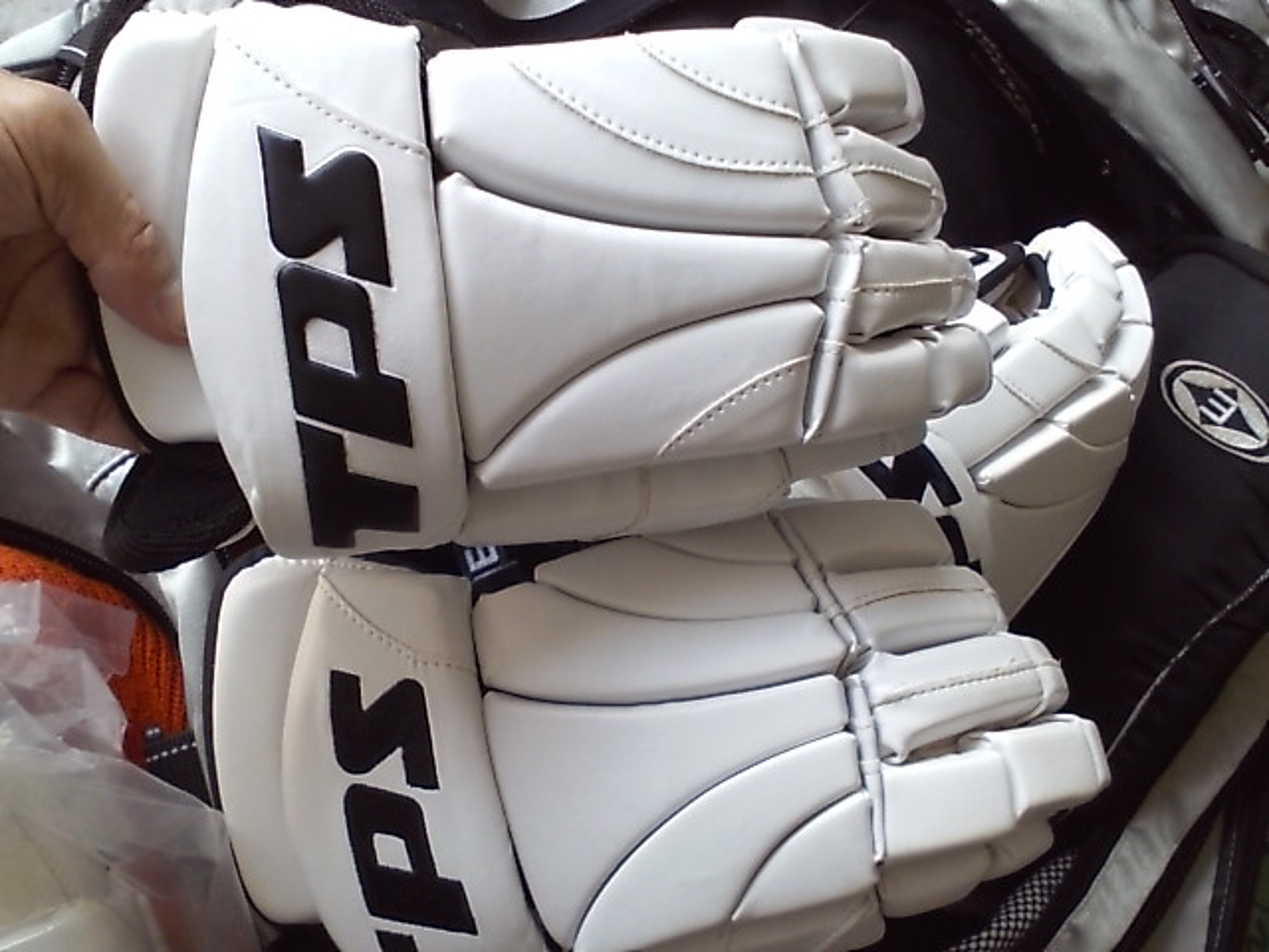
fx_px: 1063
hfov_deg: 61.7
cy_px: 476
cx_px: 634
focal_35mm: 29
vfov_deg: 48.2
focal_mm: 3.73
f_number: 3.5
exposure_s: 1/71.4
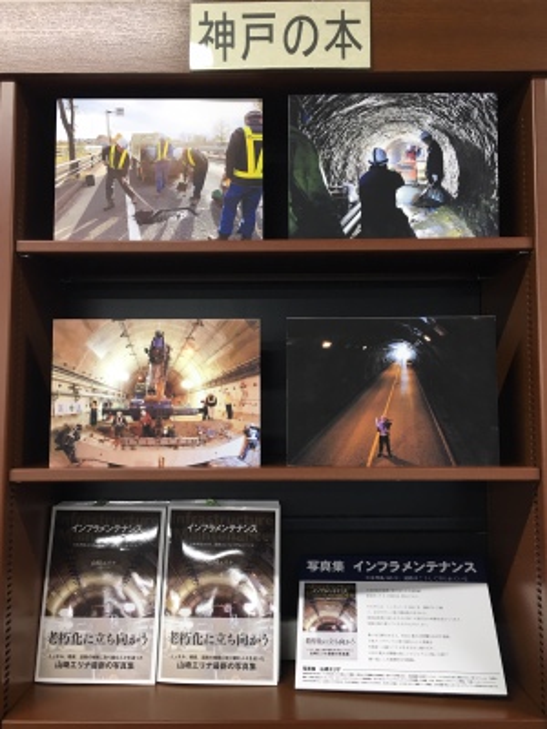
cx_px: 274
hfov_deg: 48.2
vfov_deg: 61.7
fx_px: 611
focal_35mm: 29
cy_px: 364
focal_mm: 4.15
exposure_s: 1/30
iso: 40
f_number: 2.2
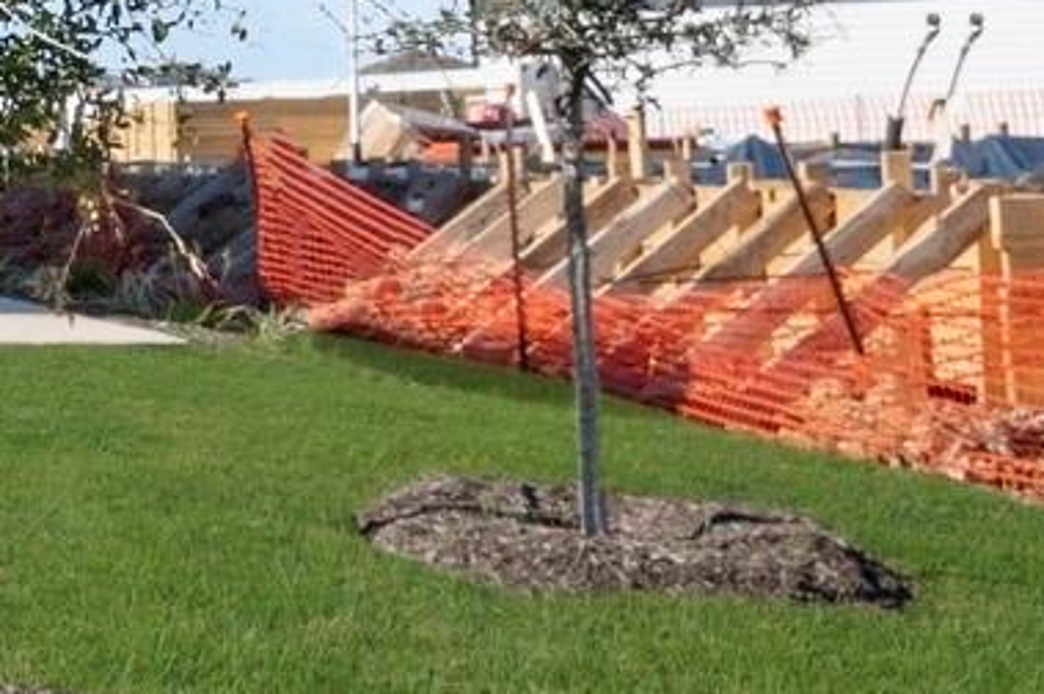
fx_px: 2608
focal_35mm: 90
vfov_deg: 14.5
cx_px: -982
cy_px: -220
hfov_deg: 17.2
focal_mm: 14
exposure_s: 1/800
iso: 400
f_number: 8
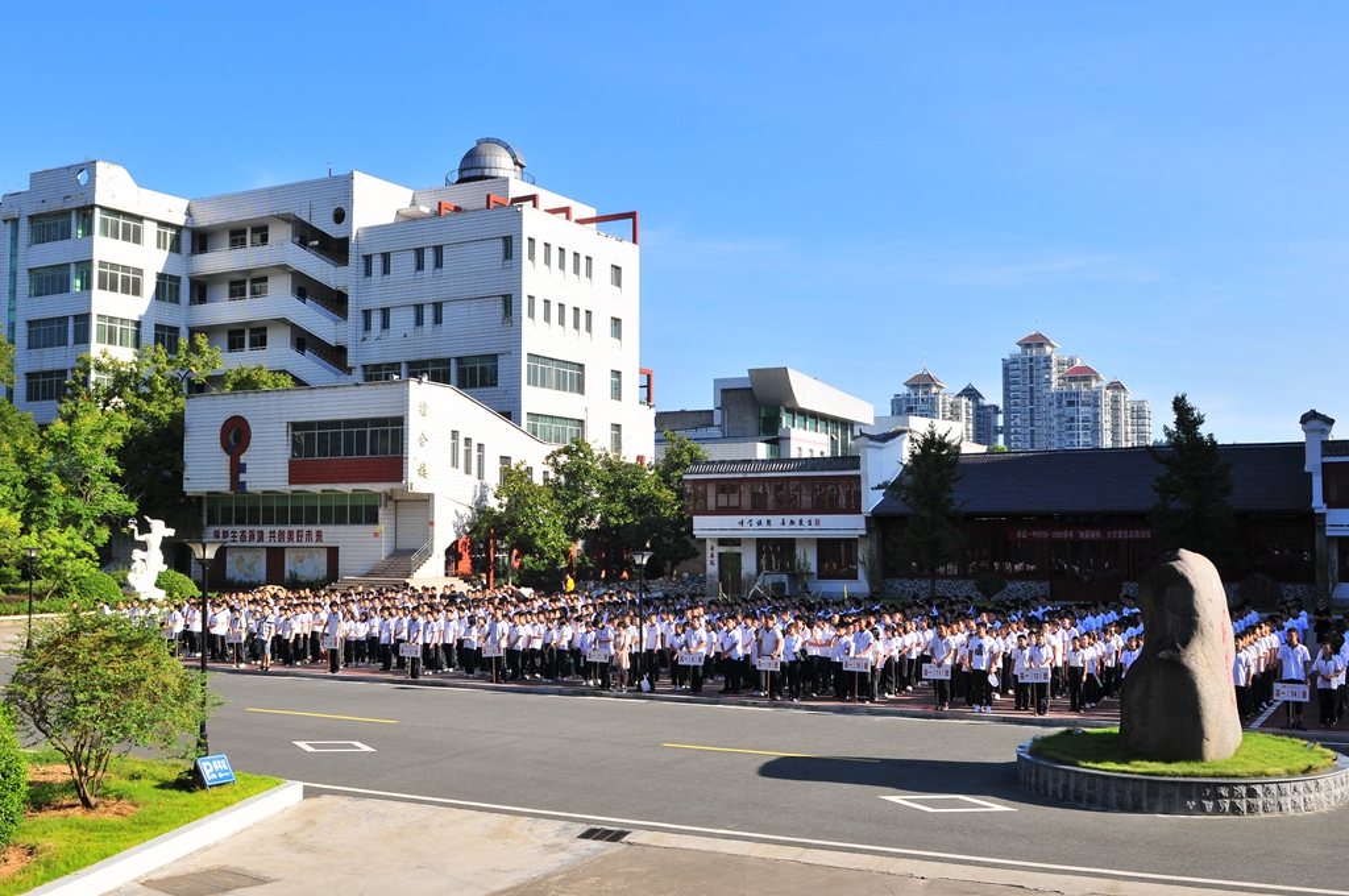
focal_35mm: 36
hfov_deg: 53.2
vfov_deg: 36.8
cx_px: 674
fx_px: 1347
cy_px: 448
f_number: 7.1
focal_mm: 24
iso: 200
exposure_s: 1/500
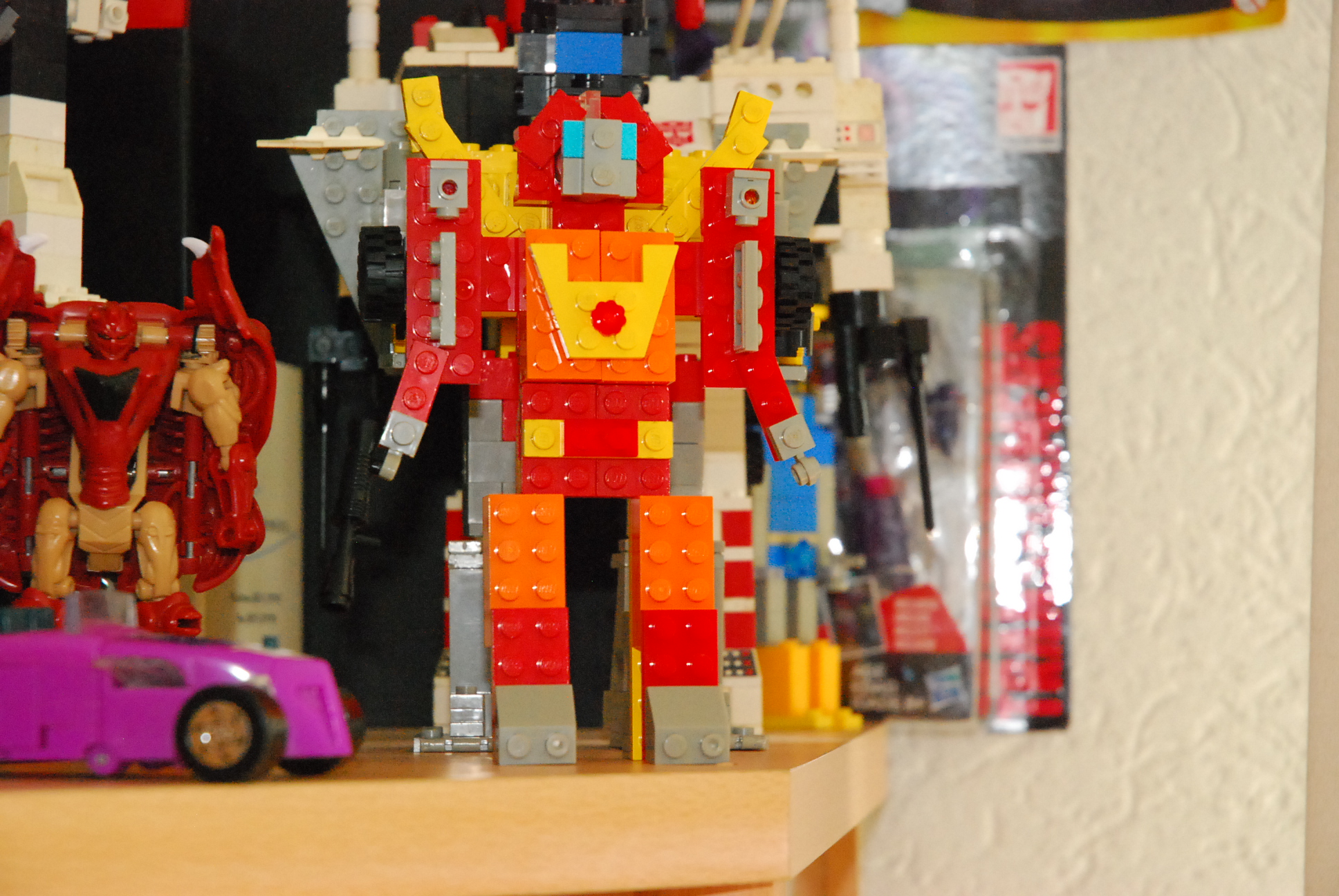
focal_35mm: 105
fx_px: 3910
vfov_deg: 13.1
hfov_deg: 19.4
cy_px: 448
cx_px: 670
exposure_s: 1/50
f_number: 6.3
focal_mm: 70
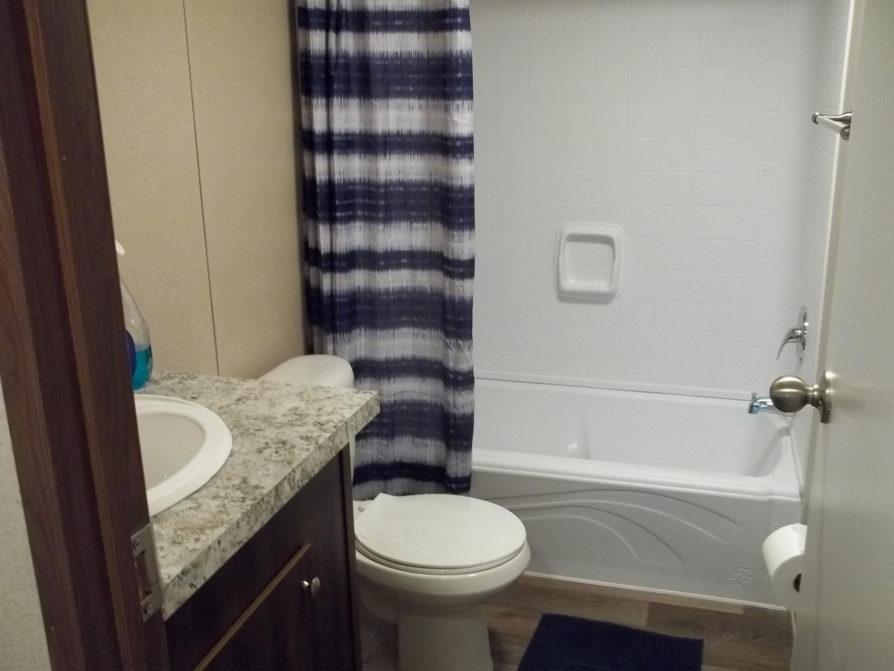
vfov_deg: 42.9
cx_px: 447
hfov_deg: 55.4
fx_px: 852
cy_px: 336
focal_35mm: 33
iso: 320
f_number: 3.3
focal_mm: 5.9
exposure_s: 1/40
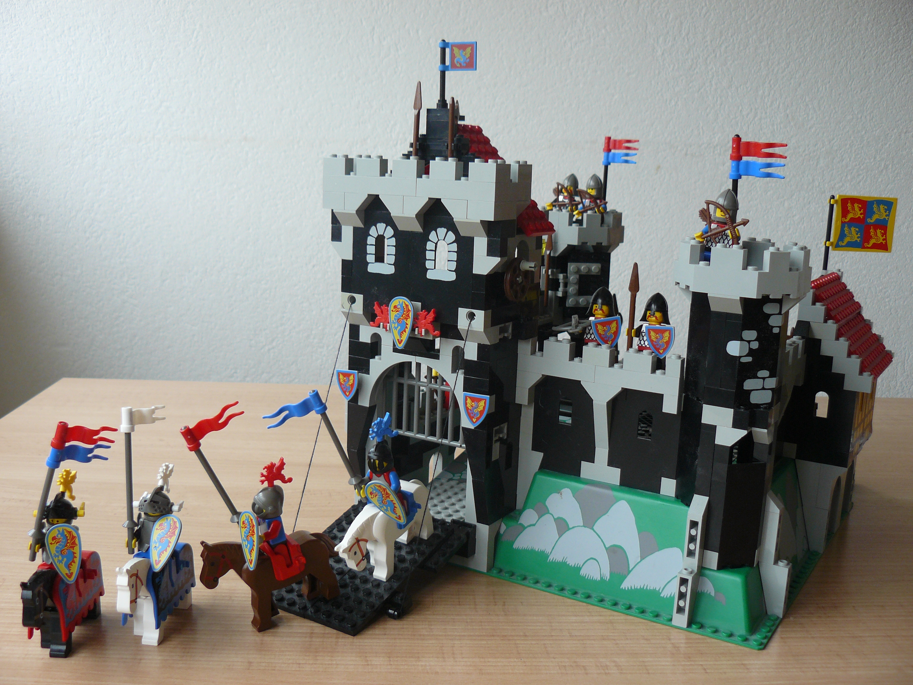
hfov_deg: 51.4
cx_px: 456
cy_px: 342
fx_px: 950
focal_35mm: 36
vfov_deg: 39.7
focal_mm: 6
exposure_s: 1/40
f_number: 2.8
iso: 100
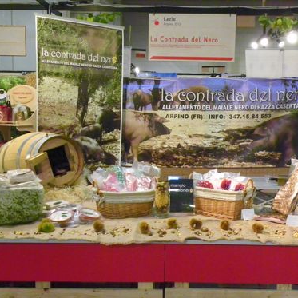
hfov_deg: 33.3
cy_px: 149
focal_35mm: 51
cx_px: 172
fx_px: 497
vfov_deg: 33.4
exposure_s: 1/30
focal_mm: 7.6
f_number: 3.2
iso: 640
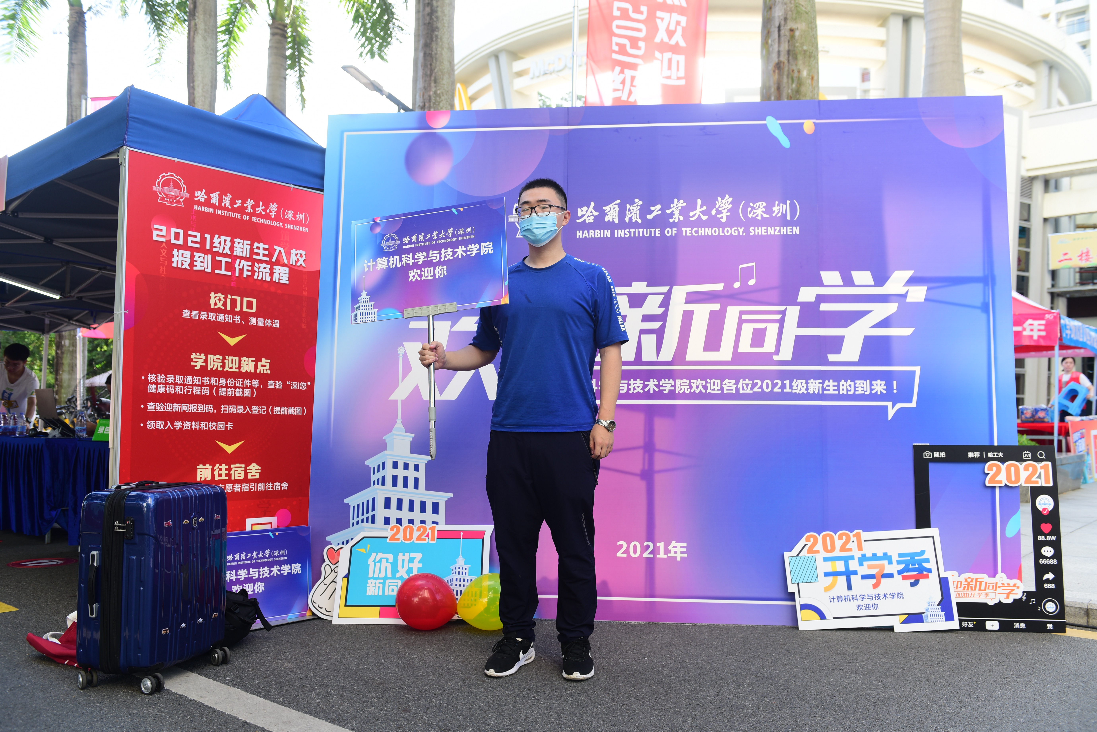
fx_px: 945
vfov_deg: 42.3
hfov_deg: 60.3
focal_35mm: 31
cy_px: 366
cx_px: 548
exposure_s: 1/125
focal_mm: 31
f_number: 4.5
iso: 100
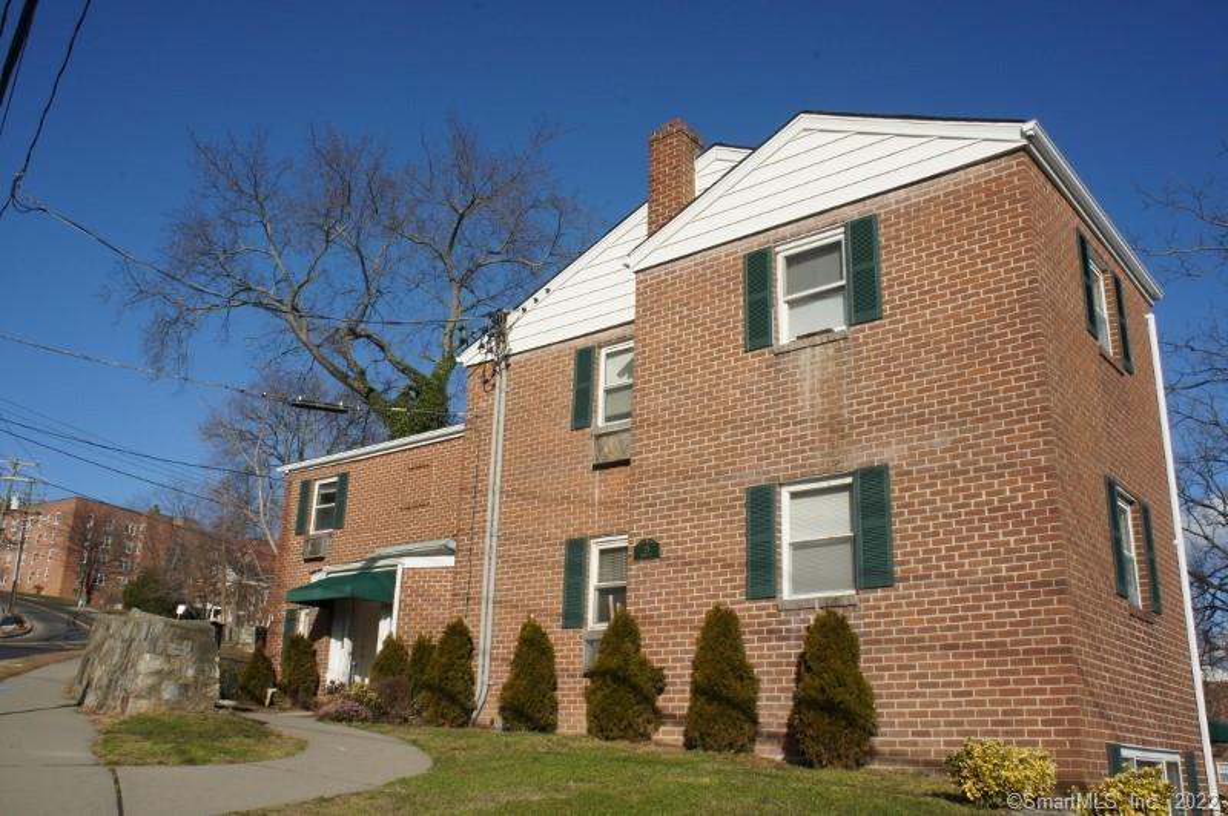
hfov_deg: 62.0
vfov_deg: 43.5
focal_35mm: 30
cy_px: 408
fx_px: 1022
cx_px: 614
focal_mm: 20
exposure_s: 1/160
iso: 200
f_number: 20
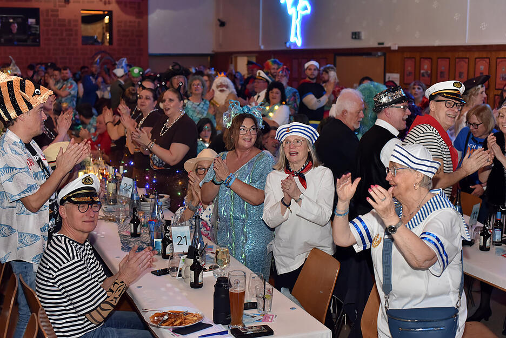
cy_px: 169
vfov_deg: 27.0
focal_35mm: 50
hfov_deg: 39.6
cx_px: 253
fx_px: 703
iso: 2500
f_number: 4
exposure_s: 1/60
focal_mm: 50
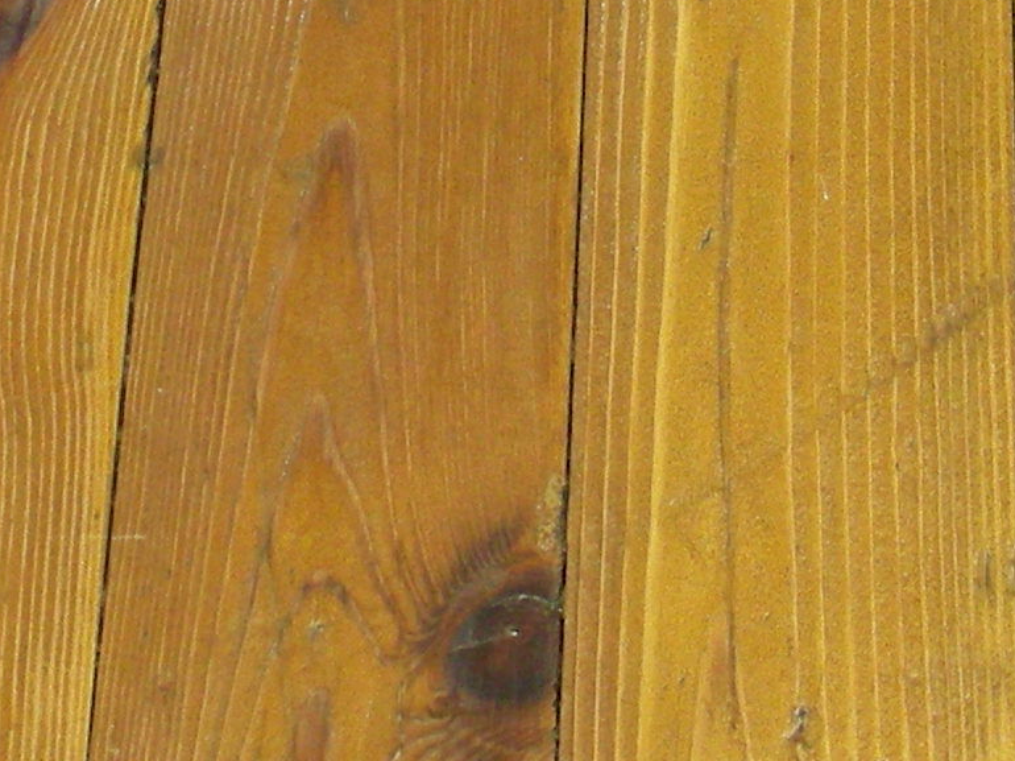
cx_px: 790
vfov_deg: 10.2
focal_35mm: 139
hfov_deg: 14.1
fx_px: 4074
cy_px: -463
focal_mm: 6.3
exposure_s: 1/9.9
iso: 200
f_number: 3.5
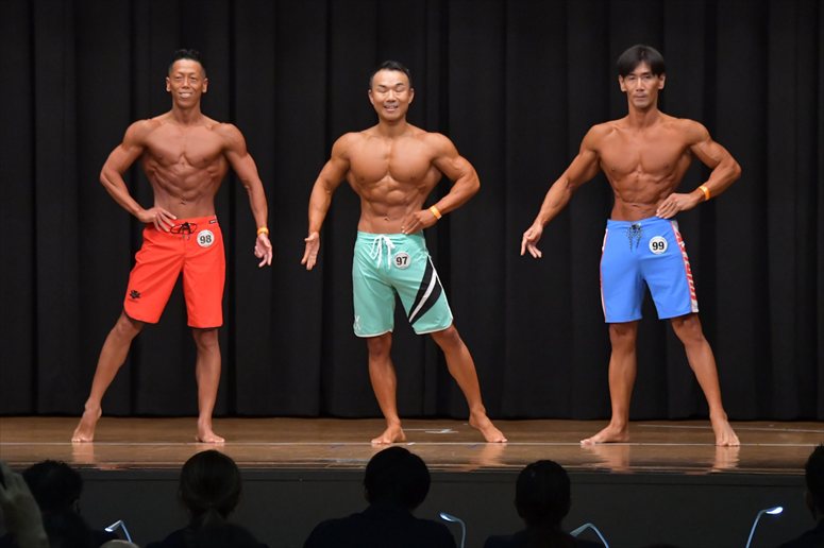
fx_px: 4187
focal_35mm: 183
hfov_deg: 11.2
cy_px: 274
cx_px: 412
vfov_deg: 7.5
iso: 6400
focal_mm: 122
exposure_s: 1/400
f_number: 5.6
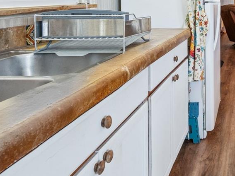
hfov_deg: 41.0
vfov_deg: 36.9
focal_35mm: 38
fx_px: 258
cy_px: 47
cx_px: 248
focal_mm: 14
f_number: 8
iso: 400
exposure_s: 1/15
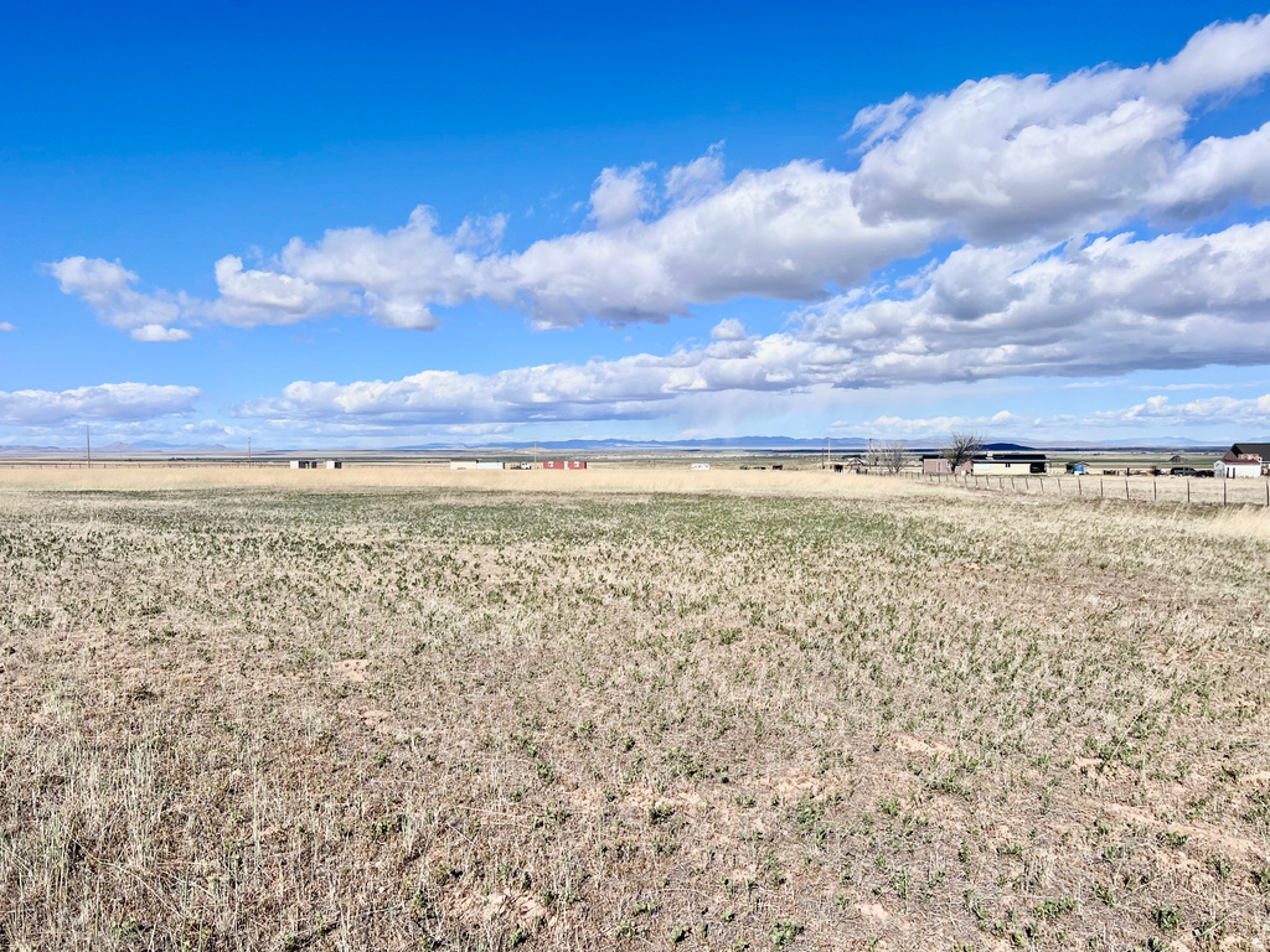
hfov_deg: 67.3
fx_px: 954
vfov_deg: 53.1
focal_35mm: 26
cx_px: 635
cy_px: 476
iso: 50
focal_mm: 5.7
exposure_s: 1/8696
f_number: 1.5
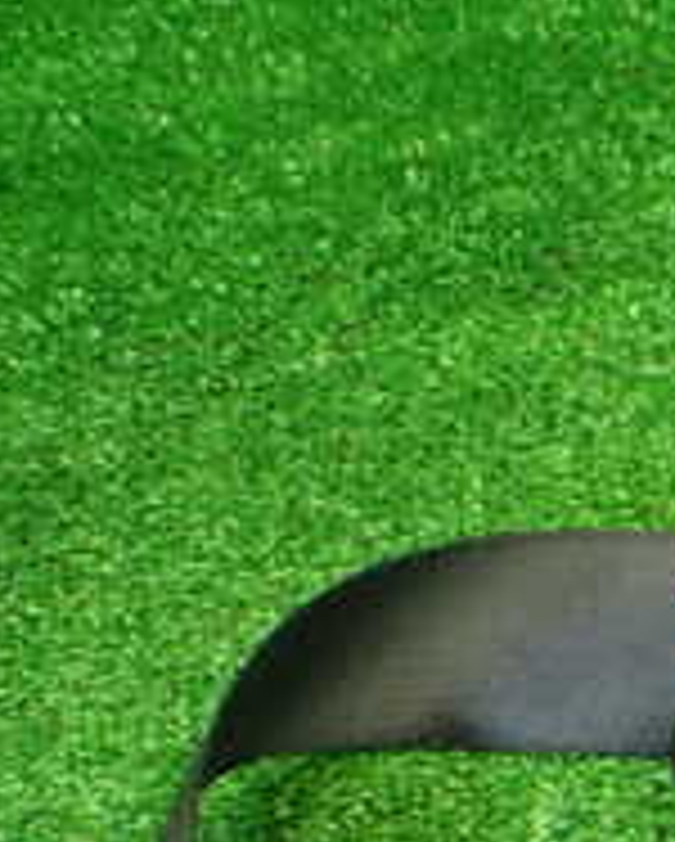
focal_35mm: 94
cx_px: 1156
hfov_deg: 14.7
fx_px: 2344
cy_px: 828
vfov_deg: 19.8
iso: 640
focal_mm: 5.4
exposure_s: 1/125
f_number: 2.3
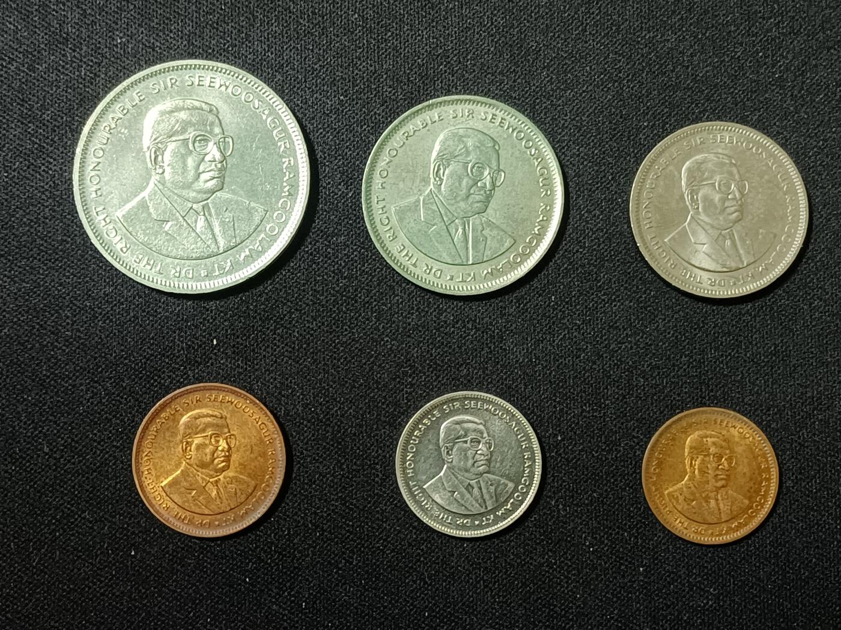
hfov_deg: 36.2
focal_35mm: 53
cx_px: 420
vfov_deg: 27.5
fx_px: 1288
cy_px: 315
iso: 1925
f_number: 1.8
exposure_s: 1/33.3
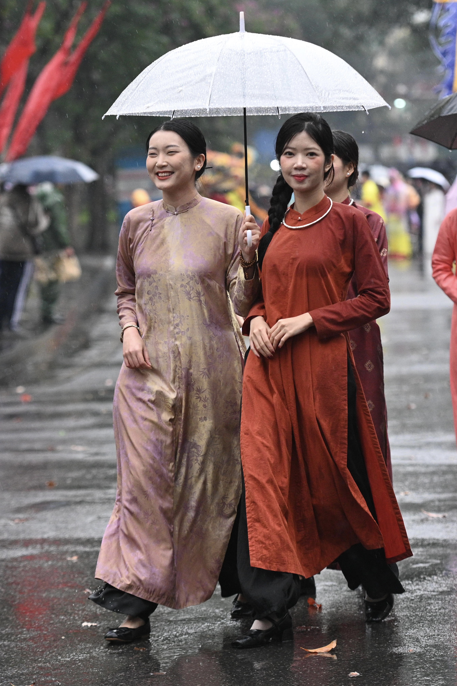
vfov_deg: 18.3
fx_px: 2135
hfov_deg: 12.2
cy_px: 343
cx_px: 228
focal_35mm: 112
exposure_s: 1/400
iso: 2500
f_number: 3.2
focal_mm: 112
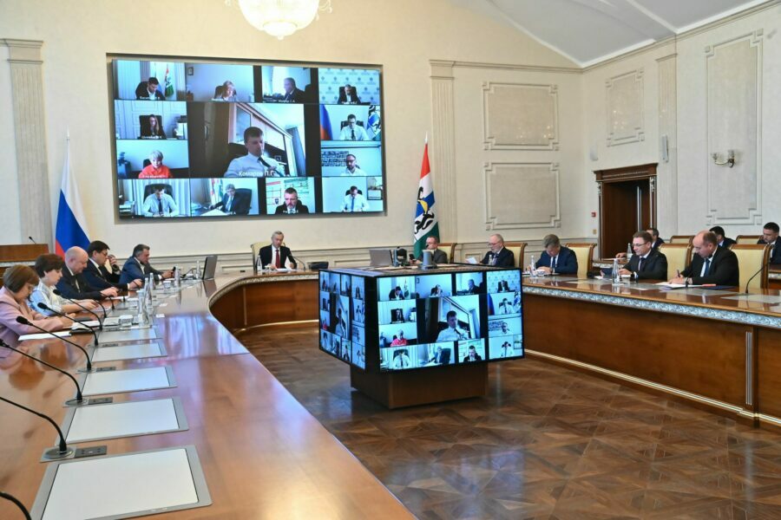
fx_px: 694
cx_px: 390
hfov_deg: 58.7
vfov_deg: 41.1
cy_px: 260
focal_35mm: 32
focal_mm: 32
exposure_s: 1/125
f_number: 11
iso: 5000
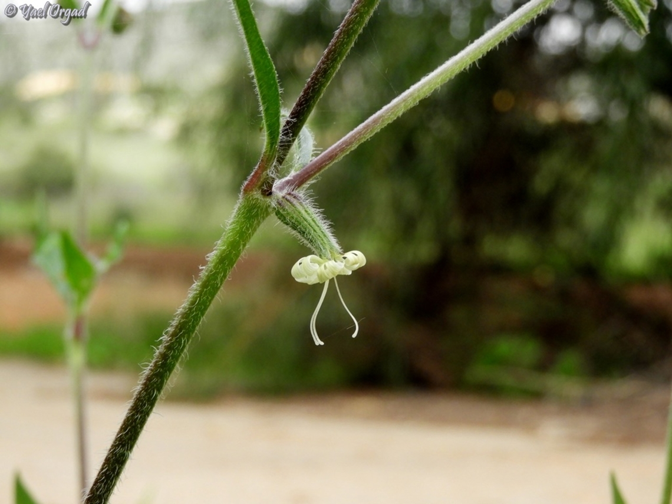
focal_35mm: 85
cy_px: 252
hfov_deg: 23.0
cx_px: 336
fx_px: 1650
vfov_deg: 17.4
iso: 360
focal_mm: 15.2
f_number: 4.5
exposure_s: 1/250
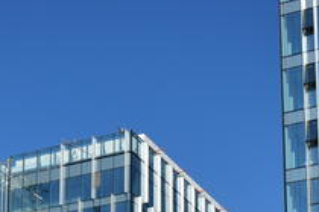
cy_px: 413
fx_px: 992
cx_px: 172
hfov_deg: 18.3
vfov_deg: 11.2
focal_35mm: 112
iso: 100
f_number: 9
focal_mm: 18
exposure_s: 1/320
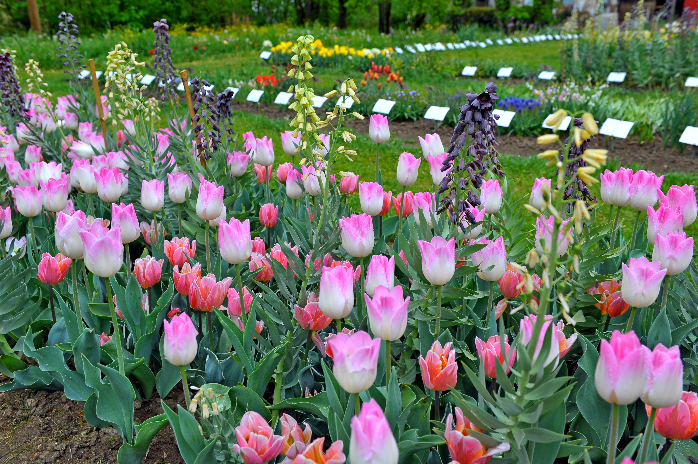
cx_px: 349
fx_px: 659
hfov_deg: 55.8
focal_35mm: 34
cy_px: 232
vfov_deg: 38.8
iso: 500
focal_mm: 34
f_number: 7.1
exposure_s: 1/200
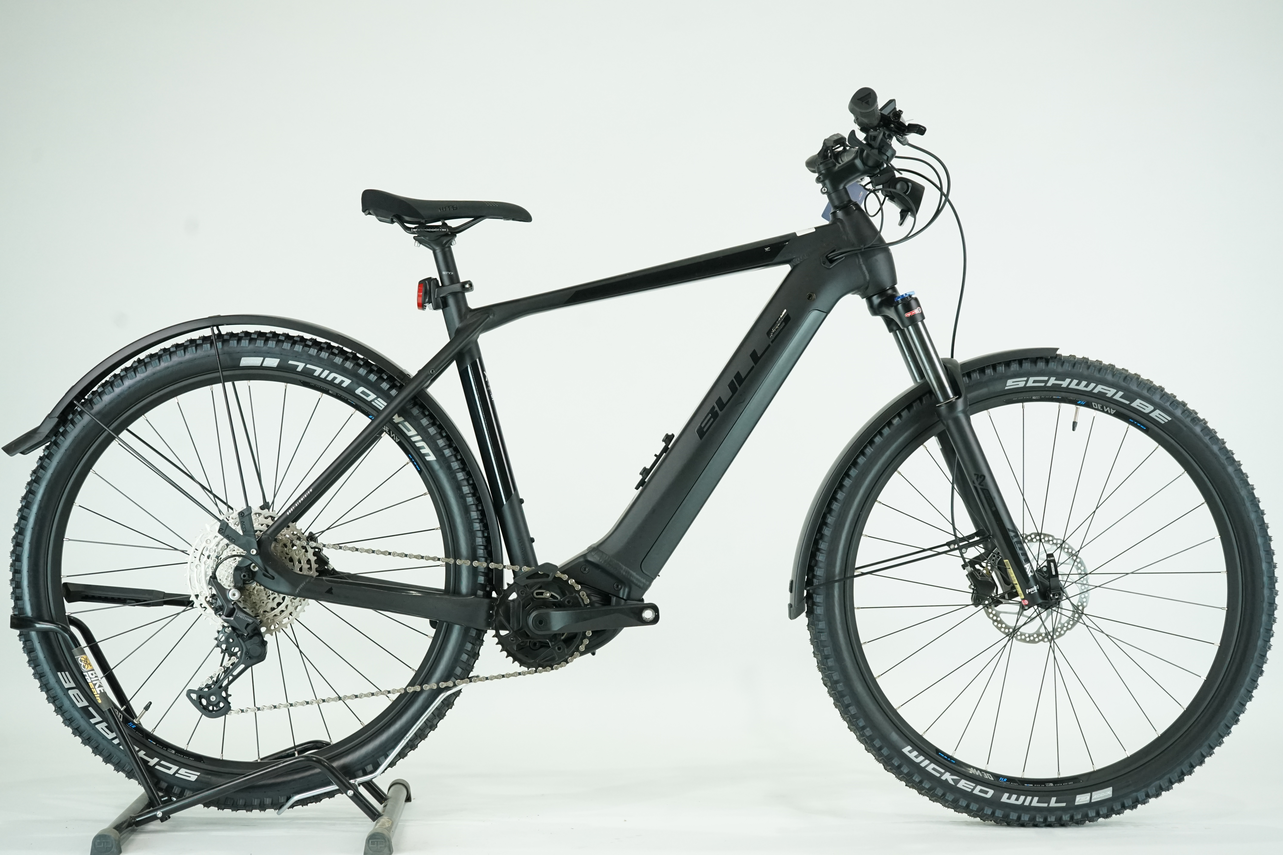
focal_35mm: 52
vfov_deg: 26.0
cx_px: 642
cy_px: 428
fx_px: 1853
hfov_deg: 38.2
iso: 2500
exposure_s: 1/200
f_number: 6.3
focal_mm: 52
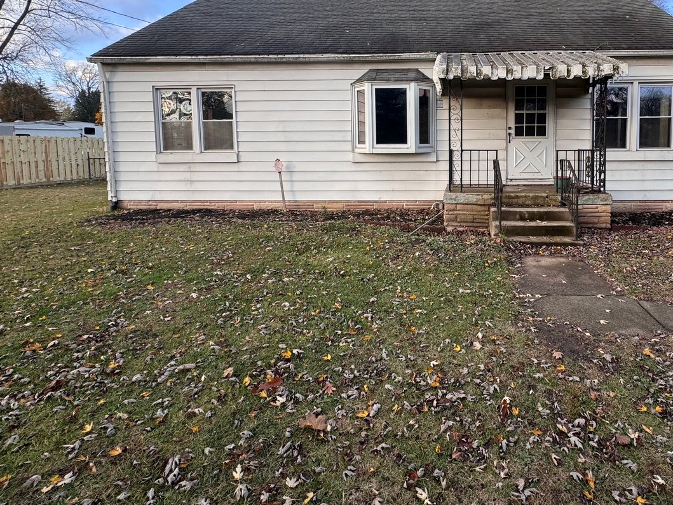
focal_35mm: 20
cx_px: 438
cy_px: 174
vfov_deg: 64.5
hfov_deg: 79.5
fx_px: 389
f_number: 2.2
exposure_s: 1/233
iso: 40
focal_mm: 2.22
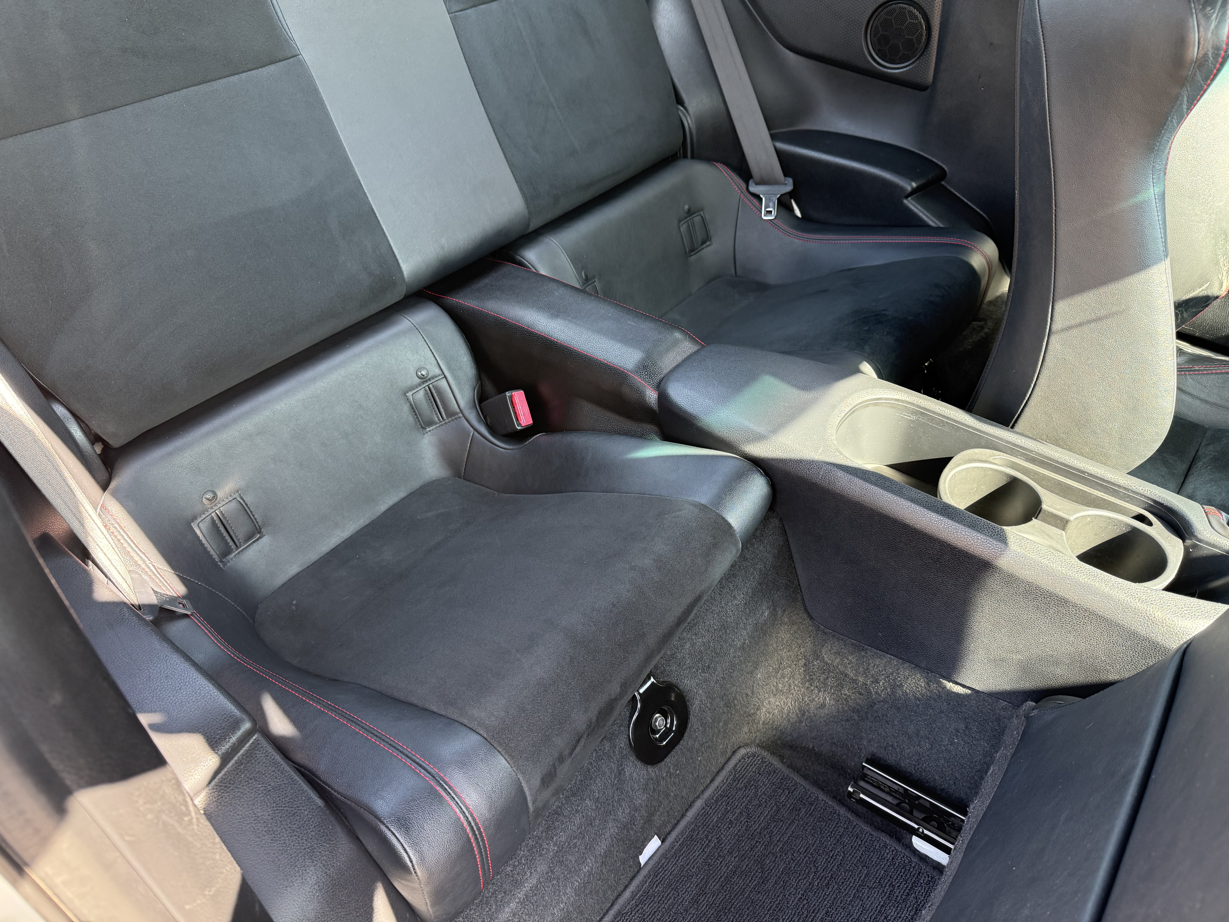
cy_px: 461
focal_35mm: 24
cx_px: 614
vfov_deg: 56.8
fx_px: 852
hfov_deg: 71.6
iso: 200
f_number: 1.78
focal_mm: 6.76
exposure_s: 1/74
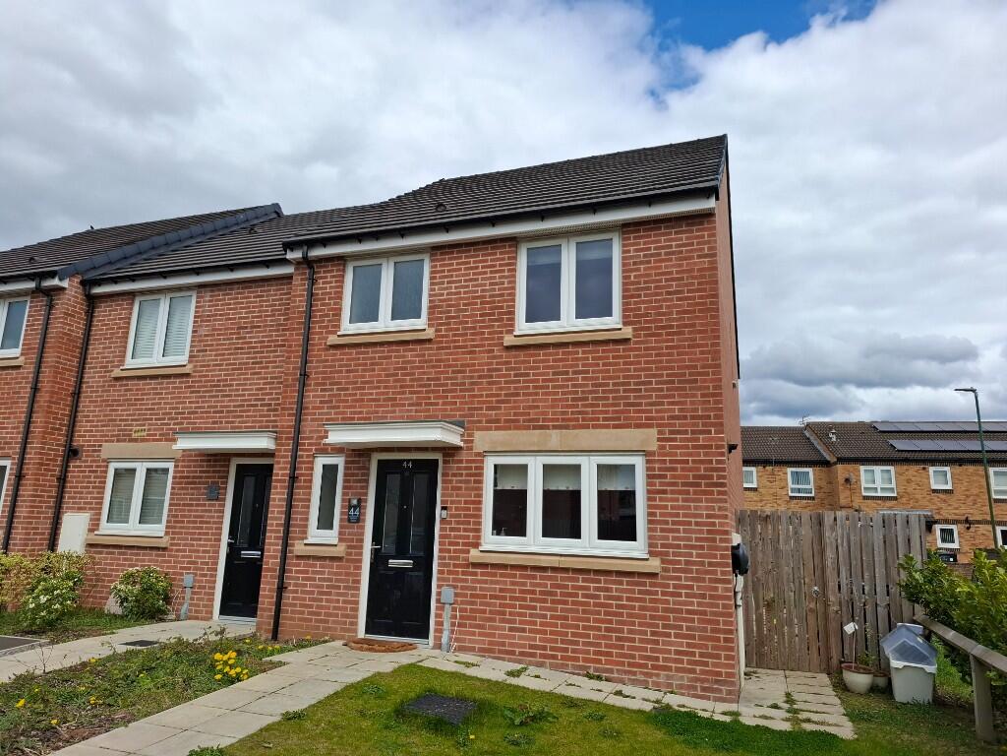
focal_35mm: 23
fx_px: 669
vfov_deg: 58.9
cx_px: 504
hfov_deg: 73.9
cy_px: 378
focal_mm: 5.54
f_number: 1.8
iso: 50
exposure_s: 1/1919
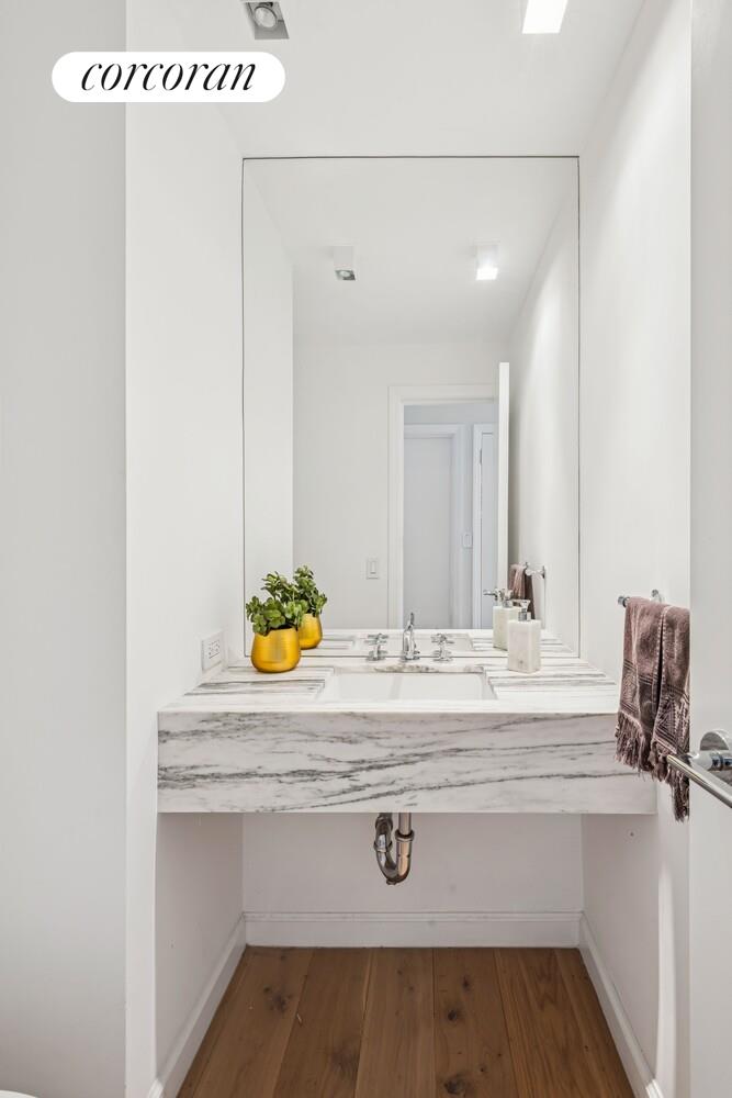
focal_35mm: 16
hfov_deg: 73.8
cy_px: 549
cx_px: 366
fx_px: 488
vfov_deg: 96.7
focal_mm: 16
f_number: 11
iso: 200
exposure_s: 1.3
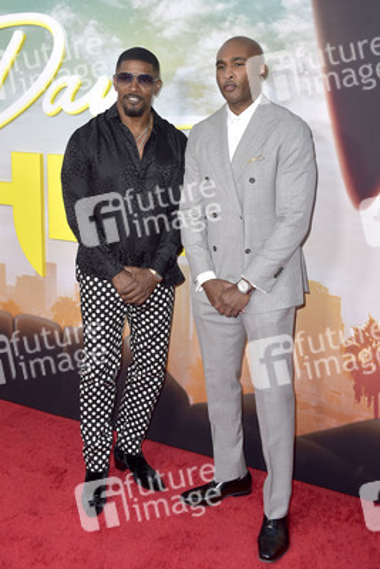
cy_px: 284
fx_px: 633
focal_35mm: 40
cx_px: 190
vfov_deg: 48.4
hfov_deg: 33.4
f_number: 5.6
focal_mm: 40
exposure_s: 1/250
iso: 500
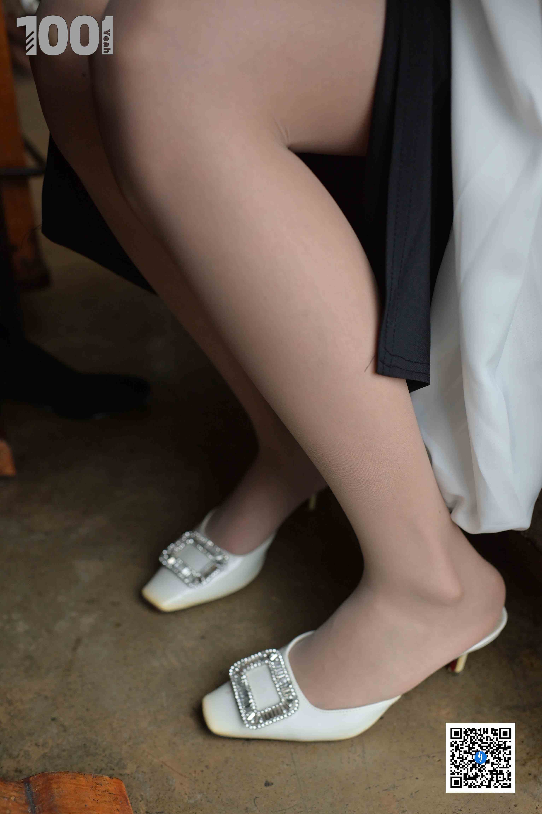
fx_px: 790
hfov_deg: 37.9
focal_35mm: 35
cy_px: 407
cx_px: 271
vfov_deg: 54.4
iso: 800
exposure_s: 1/250
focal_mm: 35
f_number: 4
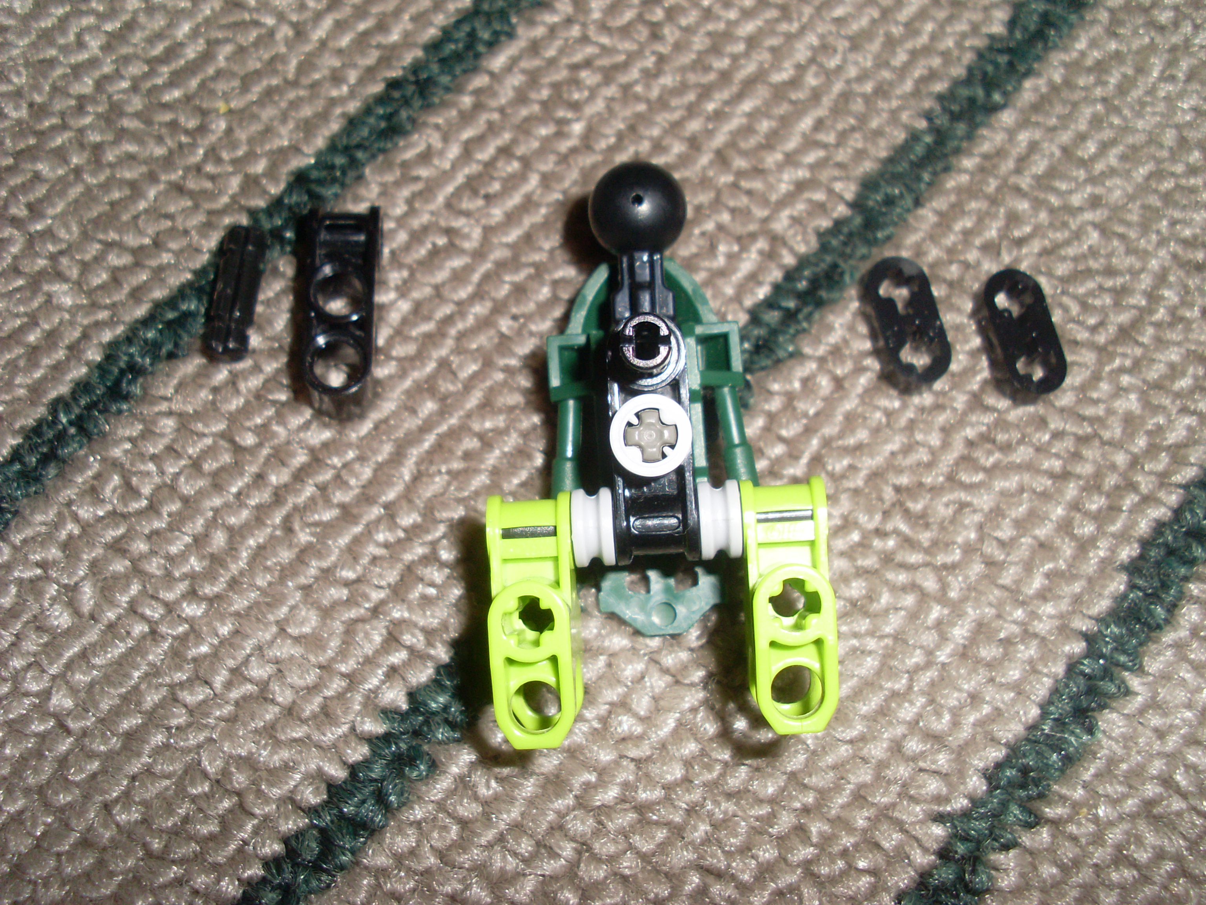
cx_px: 603
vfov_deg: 37.7
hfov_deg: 49.0
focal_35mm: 38
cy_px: 452
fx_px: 1324
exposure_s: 1/45
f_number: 7.7
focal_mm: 6.3
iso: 100
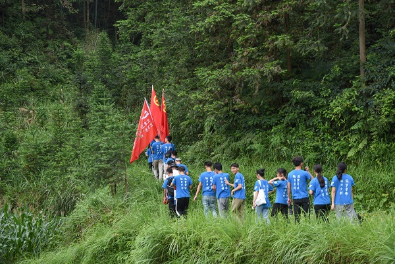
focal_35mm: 78
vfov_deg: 17.5
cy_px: 132
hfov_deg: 26.0
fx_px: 856
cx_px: 198
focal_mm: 78
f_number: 9
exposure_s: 1/100
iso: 400
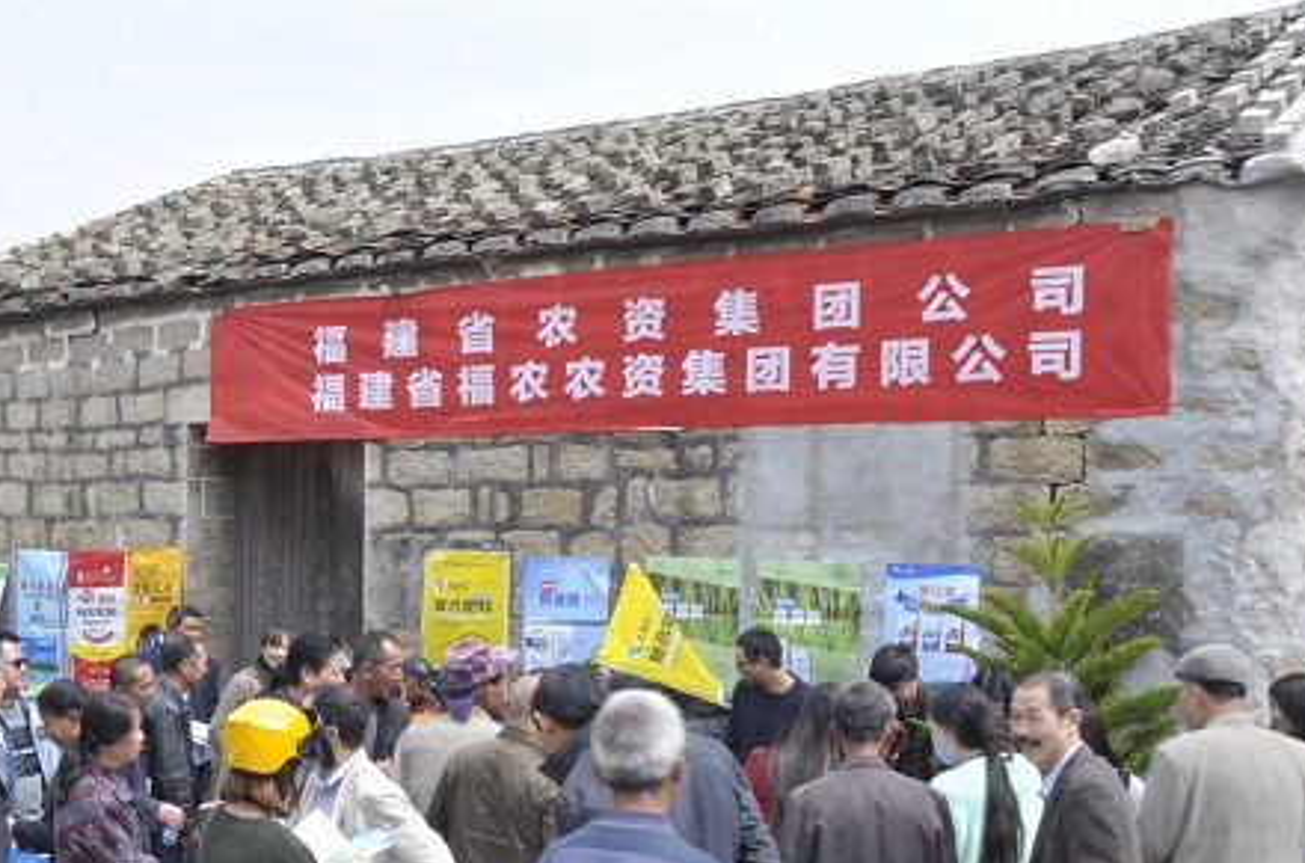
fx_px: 1555
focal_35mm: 43
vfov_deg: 30.3
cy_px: 682
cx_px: 394
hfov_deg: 44.6
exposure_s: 1/40
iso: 200
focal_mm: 18
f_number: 22
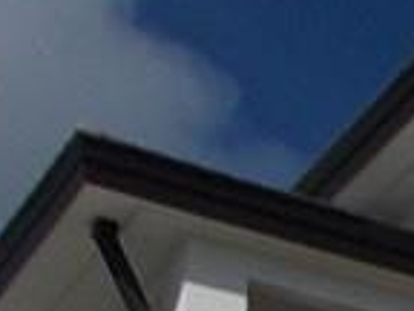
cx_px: 837
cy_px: 884
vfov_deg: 6.5
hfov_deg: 8.8
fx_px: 2547
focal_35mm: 213
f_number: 8.6
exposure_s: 1/500
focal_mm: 5.3
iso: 80
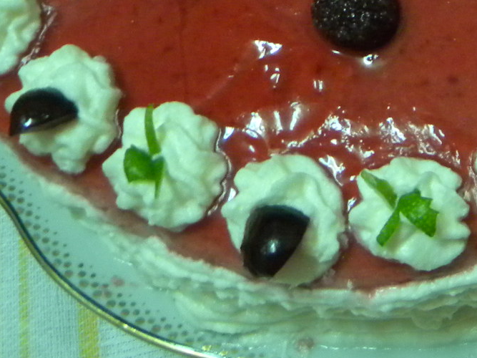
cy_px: -33
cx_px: 662
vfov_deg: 16.6
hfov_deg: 20.3
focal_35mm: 86
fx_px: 1185
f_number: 3.5
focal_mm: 5
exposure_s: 1/29
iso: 400
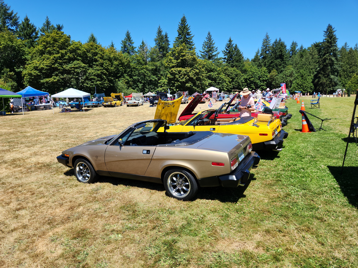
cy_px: 134
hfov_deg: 73.9
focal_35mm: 23
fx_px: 238
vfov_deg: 58.9
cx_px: 179
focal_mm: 5.4
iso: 20
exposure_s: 1/1064
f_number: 1.8
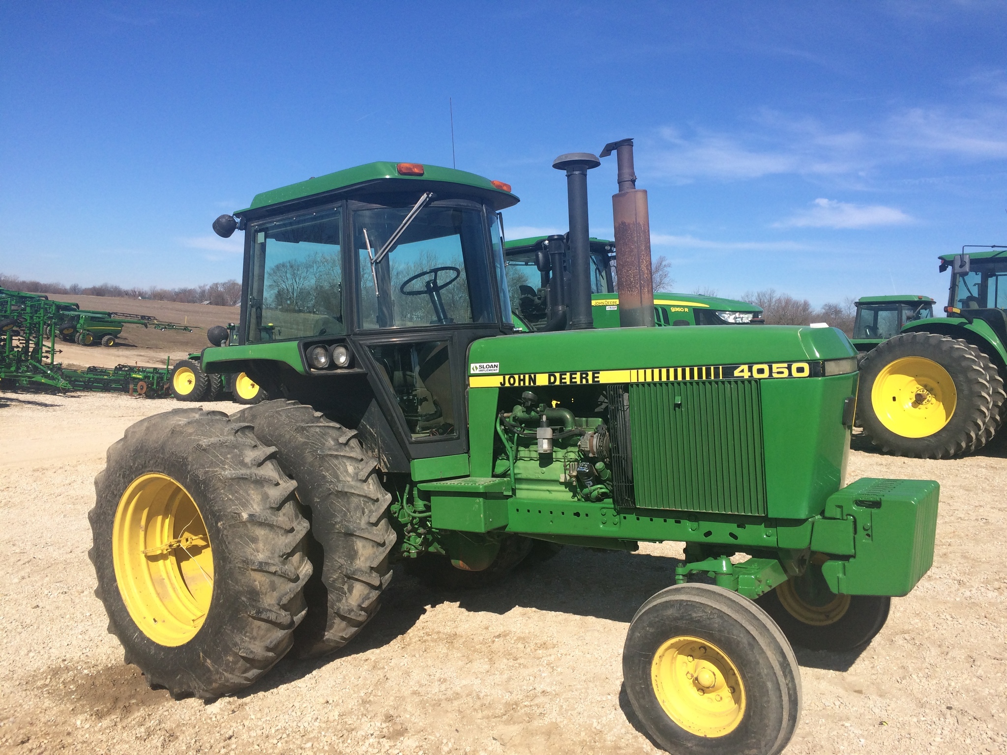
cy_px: 378
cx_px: 504
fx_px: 844
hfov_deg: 61.7
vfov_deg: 48.2
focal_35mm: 29
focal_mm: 4.15
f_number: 2.2
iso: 32
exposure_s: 1/2564
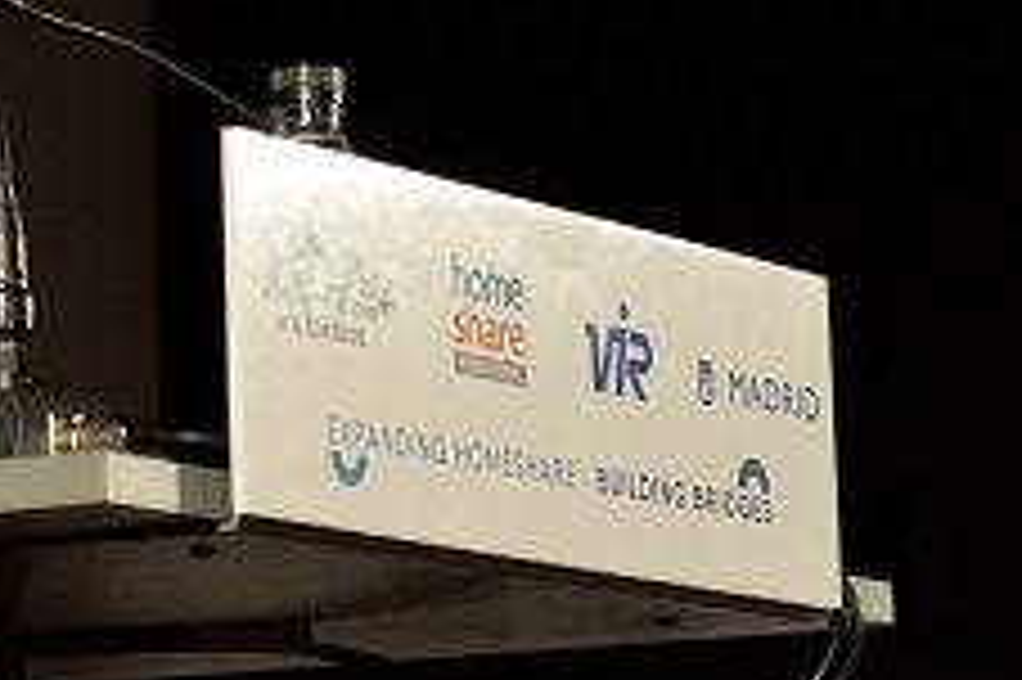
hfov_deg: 9.6
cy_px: -182
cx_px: -392
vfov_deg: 6.5
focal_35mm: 209
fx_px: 5929
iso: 1250
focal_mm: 48
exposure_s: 1/60
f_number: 5.6
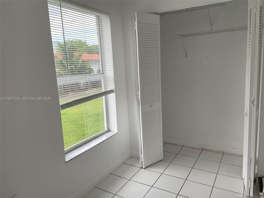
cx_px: 132
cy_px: 99
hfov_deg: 67.3
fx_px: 198
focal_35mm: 26
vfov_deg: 53.1
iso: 32
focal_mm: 4.2
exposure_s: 1/167
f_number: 1.6
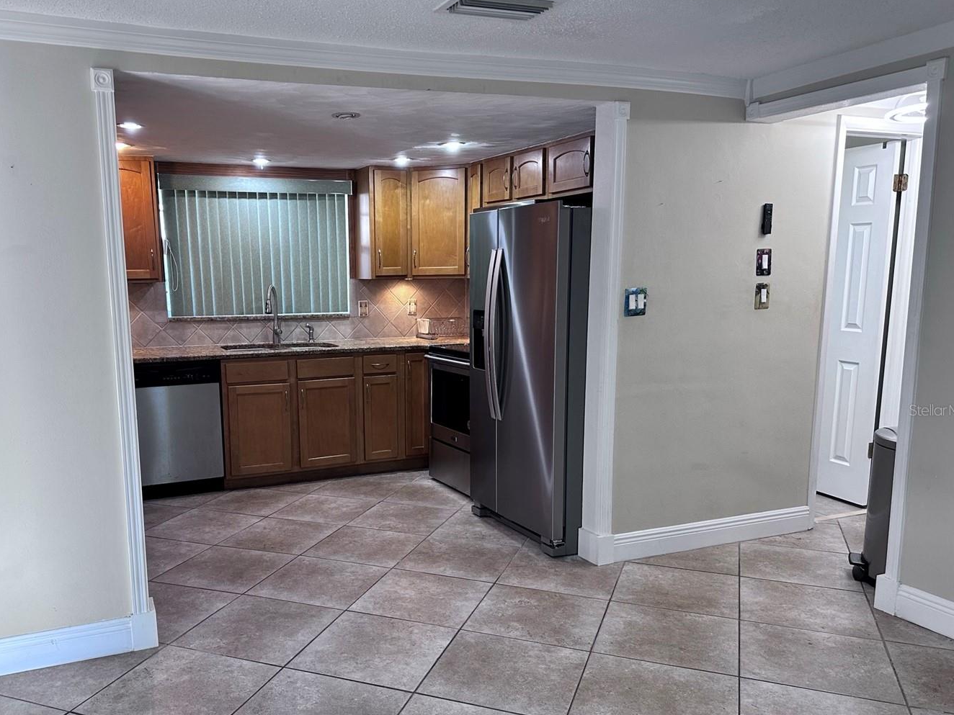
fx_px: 799
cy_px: 410
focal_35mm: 29
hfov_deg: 61.3
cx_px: 401
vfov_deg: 48.1
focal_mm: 6.86
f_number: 1.78
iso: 160
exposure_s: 1/120
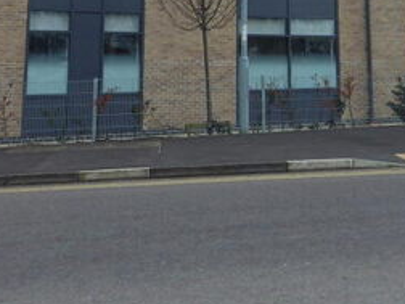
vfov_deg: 22.0
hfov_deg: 31.5
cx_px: 257
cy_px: -75
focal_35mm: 61
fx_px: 714
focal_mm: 4
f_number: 3.1
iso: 100
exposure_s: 1/640
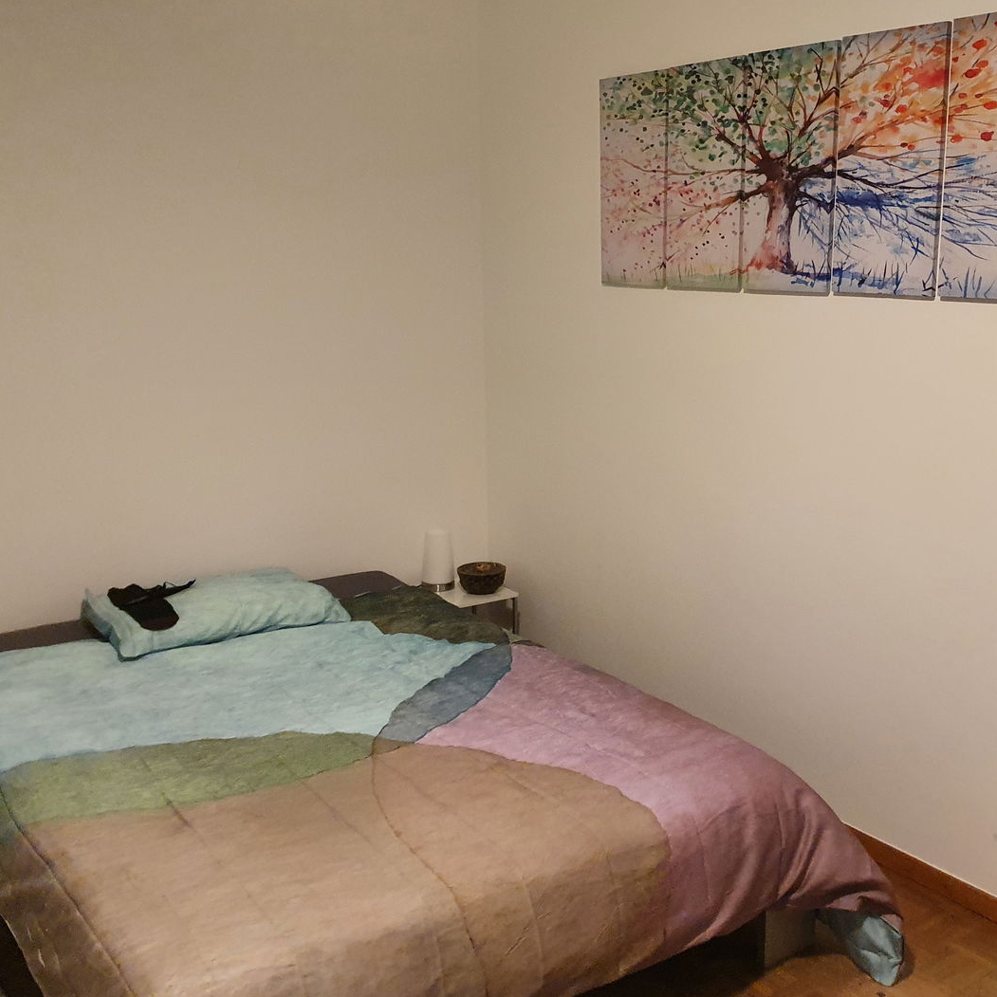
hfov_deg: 47.0
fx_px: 1140
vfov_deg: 47.2
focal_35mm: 35
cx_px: 590
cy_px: 471
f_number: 1.5
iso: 640
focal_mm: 4.32
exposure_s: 1/50
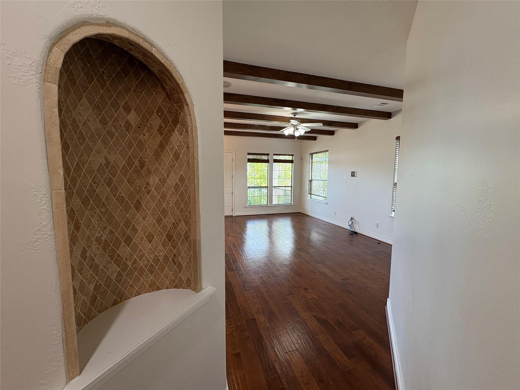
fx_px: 210
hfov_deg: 102.1
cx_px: 260
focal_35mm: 14
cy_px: 195
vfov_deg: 85.7
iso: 200
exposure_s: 1/120
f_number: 2.2
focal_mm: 2.22
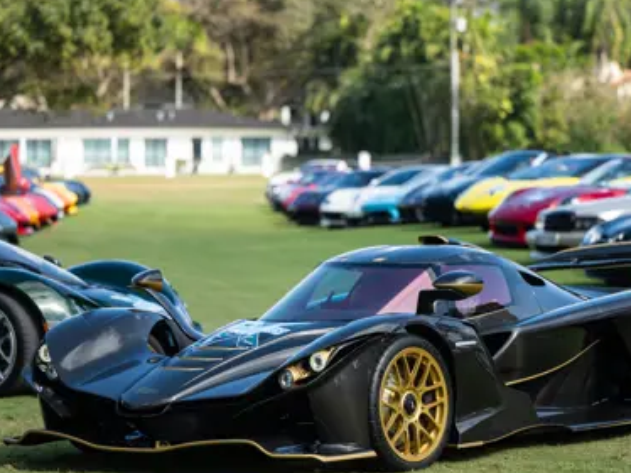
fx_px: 2896
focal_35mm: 159
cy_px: 238
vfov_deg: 9.3
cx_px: 402
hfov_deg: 12.4
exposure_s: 1/800
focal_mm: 103
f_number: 2.8
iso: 64
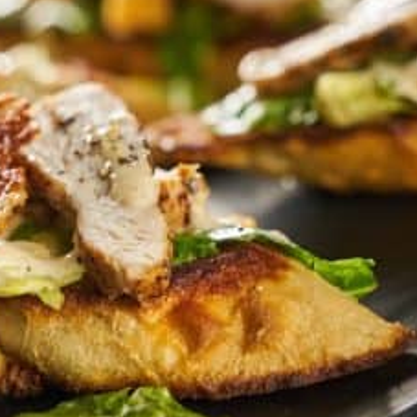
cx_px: 145
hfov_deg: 8.7
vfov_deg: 8.7
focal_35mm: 200
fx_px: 2726
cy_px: 184
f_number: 5
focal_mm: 89
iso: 800
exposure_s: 1/160
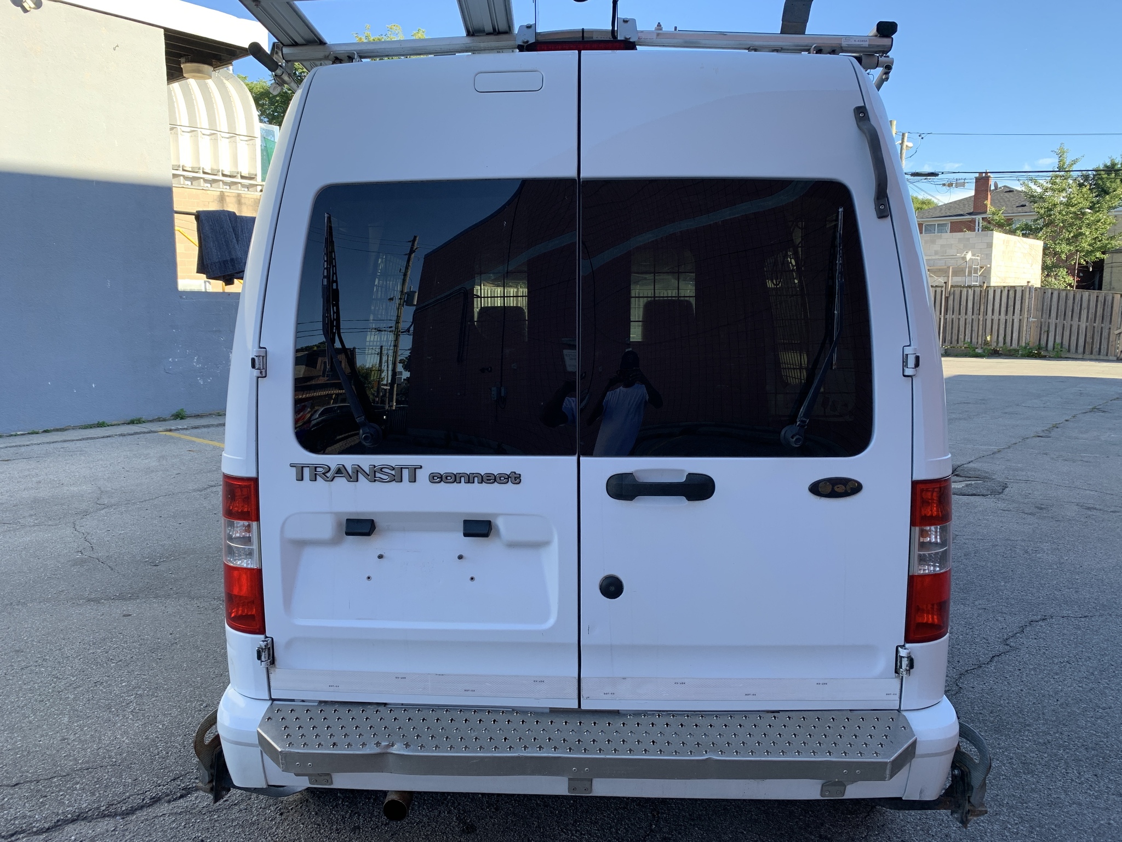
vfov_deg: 53.1
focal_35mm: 26
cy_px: 421
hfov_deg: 67.3
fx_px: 843
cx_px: 561
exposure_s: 1/296
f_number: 1.8
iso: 25
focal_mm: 4.25
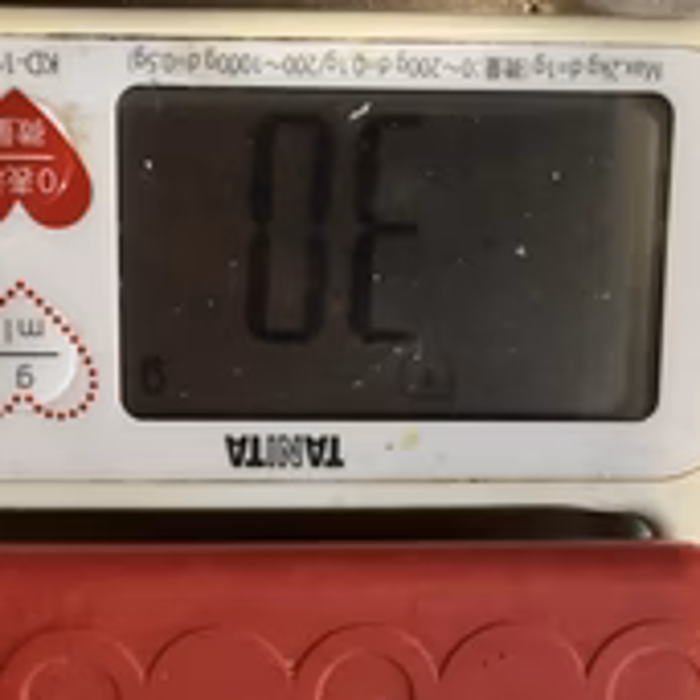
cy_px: 778
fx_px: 1327
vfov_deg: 27.0
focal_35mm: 58
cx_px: 246
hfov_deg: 29.4
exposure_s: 1/25
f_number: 1.8
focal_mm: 3.99
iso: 640
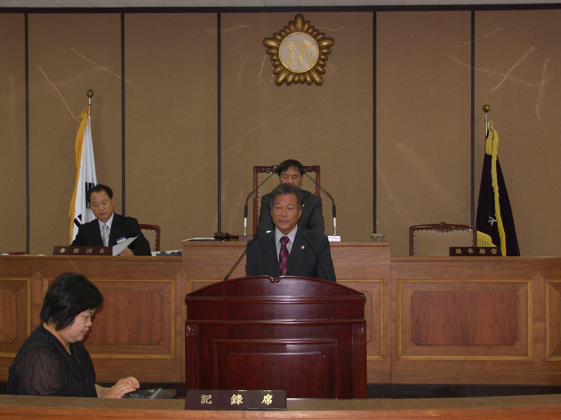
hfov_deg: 32.2
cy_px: 210
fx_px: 972
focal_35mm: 60
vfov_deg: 24.4
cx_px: 280
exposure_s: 1/60
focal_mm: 15.5
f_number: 2.8
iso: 100
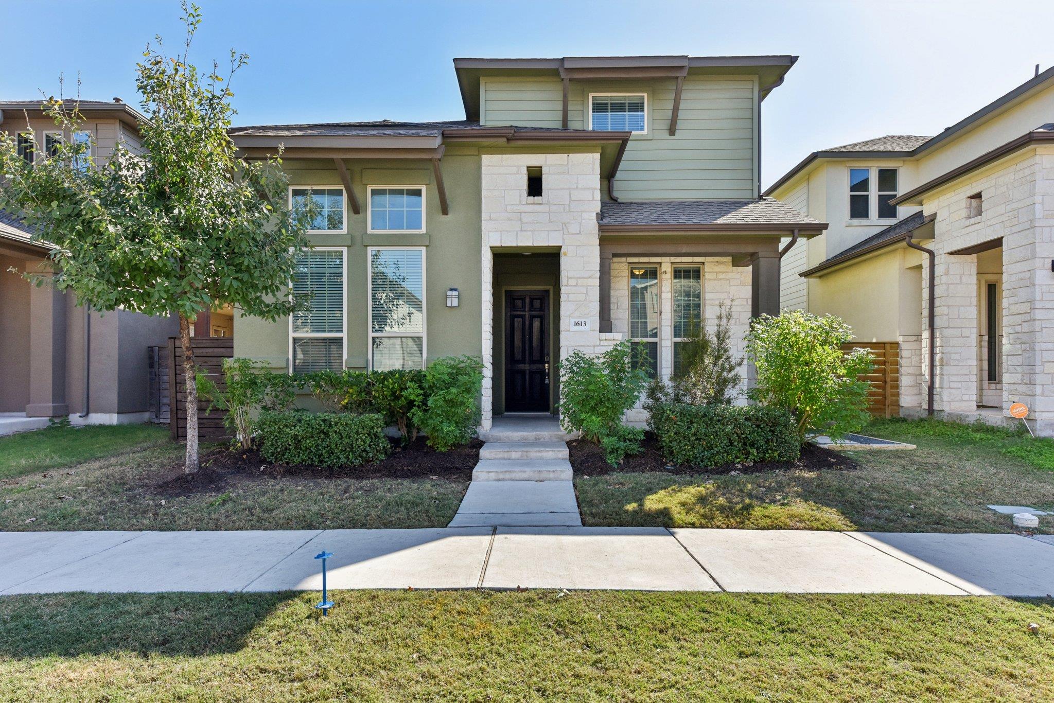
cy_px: 352
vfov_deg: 61.9
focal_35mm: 20
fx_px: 586
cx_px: 527
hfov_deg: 84.0
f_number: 8
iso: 400
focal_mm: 20
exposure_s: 1/640
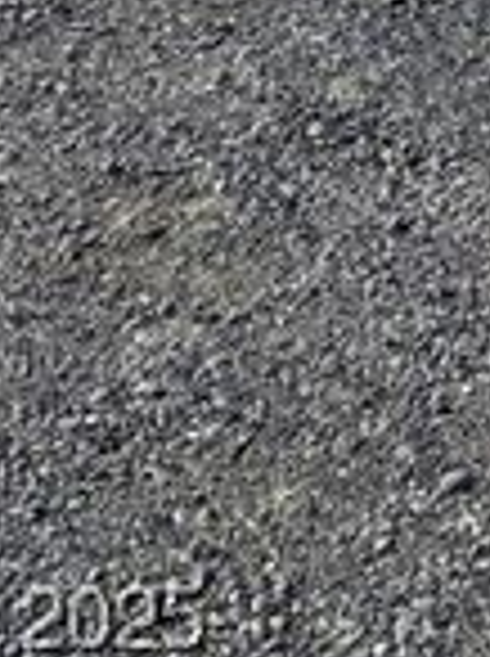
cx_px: 935
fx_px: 2082
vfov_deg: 14.0
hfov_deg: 12.1
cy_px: -794
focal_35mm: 110
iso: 80
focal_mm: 6.76
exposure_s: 1/7092
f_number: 1.78
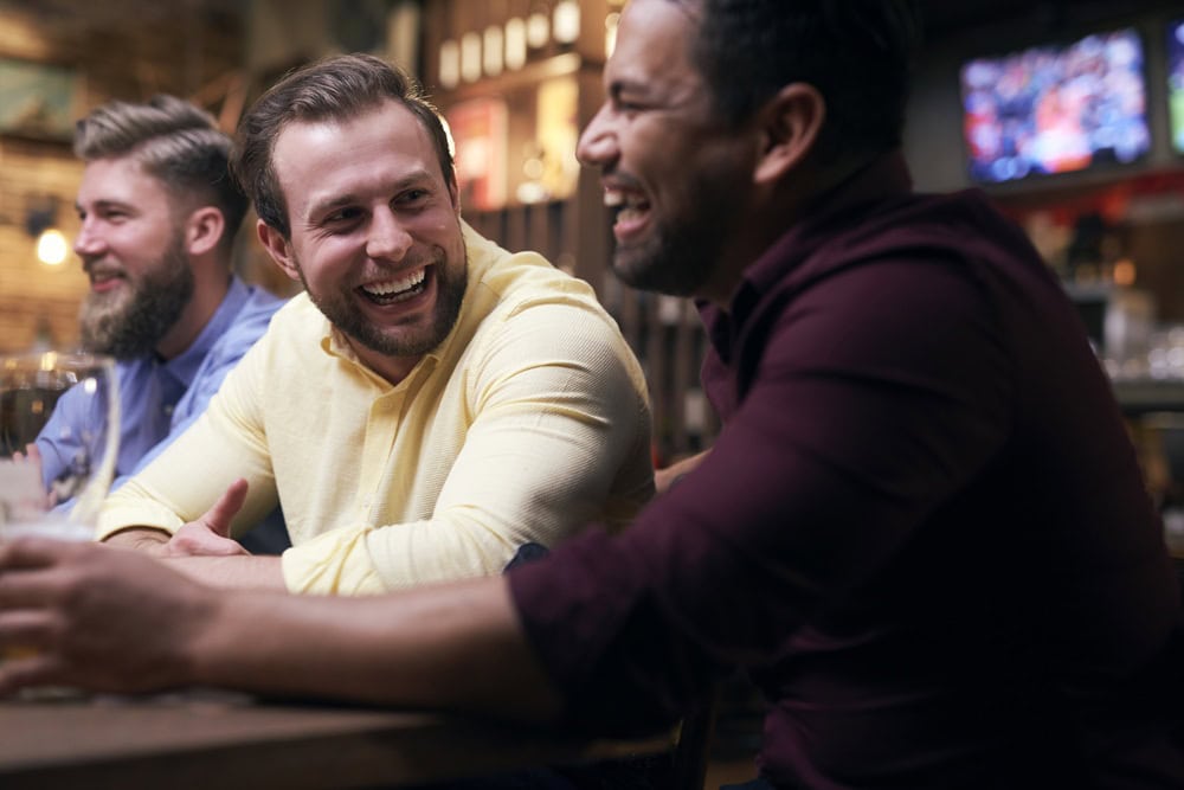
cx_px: 592
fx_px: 1645
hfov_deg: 39.6
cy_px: 395
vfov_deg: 27.0
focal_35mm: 50
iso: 400
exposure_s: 1/100
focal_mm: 50
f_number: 2.2
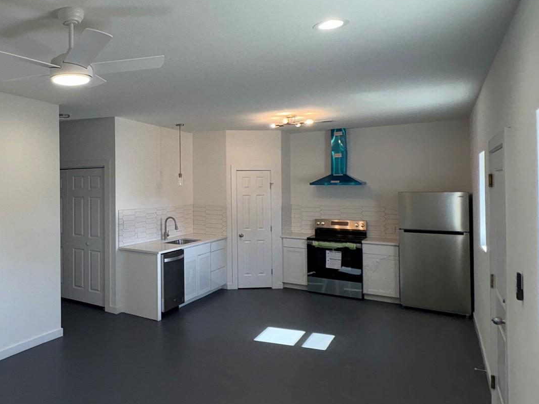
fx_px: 420
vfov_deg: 51.2
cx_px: 80
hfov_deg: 58.3
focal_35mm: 27
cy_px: 180
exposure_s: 1/127
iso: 40
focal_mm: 2.22
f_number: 2.2
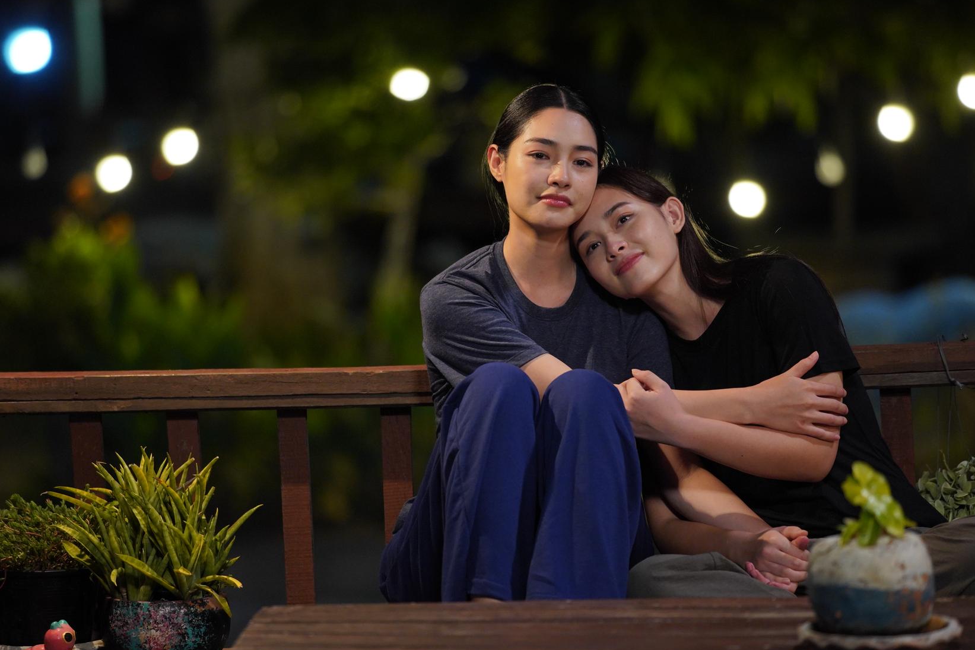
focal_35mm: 213
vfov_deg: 6.4
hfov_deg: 9.7
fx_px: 5768
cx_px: 500
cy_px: 320
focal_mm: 200
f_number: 2.8
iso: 1600
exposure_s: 1/100
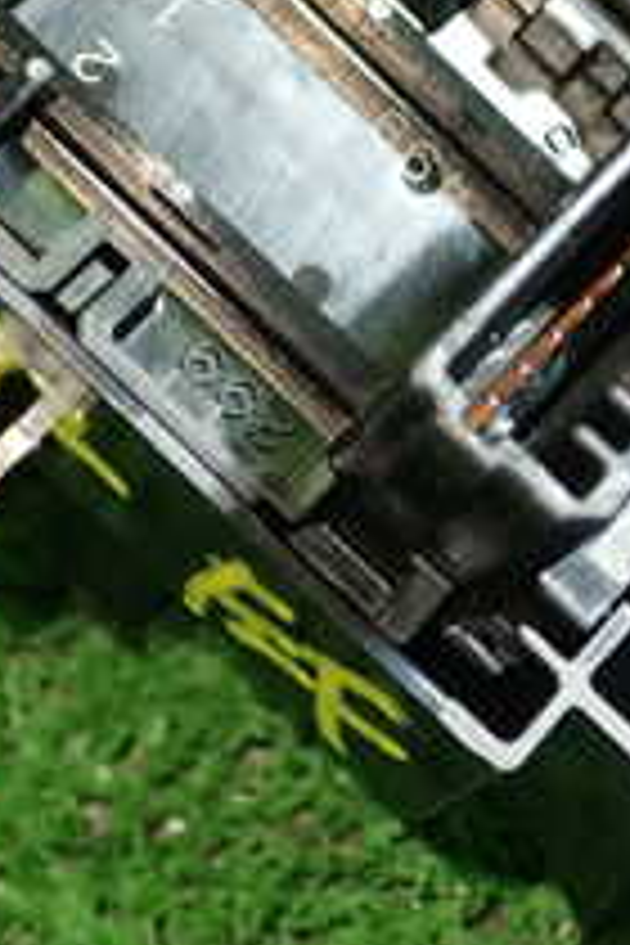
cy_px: 446
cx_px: 490
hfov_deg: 12.8
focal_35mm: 107
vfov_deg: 19.1
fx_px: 2809
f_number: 2.5
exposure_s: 1/40
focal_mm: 6.37
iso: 200
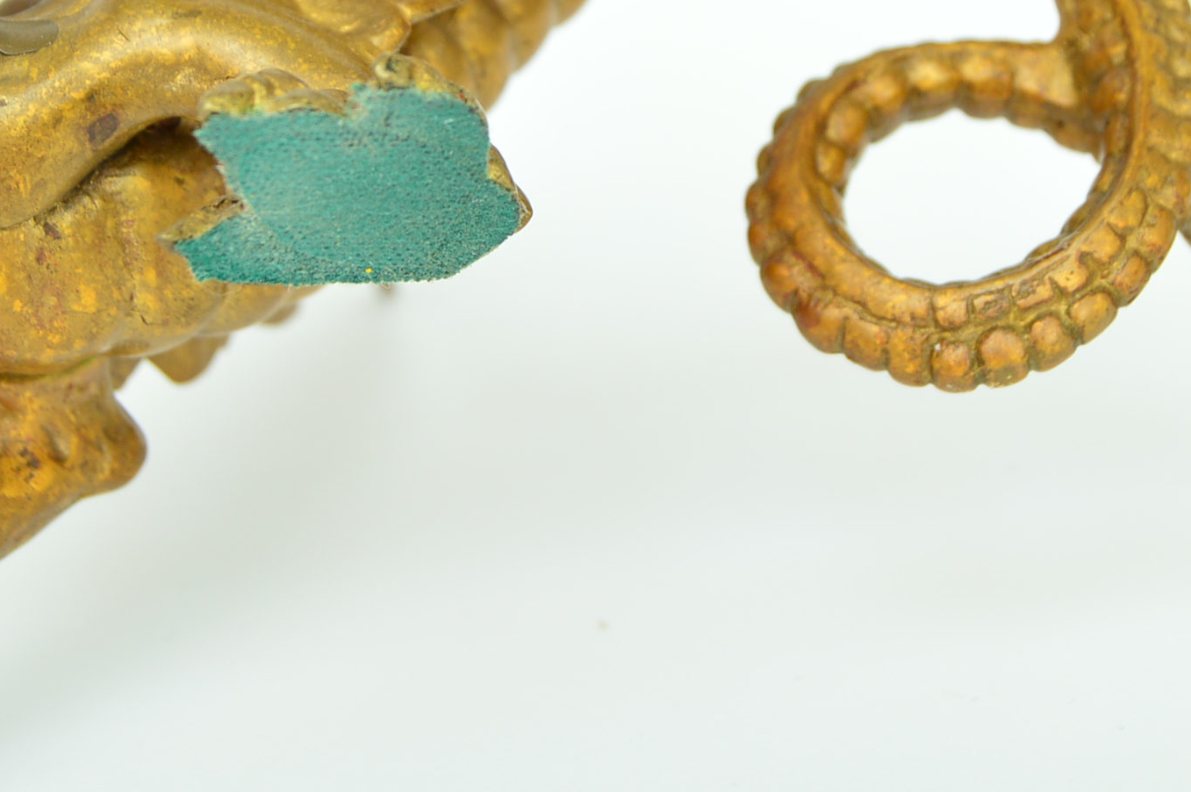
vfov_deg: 13.2
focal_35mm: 103
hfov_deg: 19.8
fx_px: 3408
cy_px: 173
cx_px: 623
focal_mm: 31
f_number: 5.6
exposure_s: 1/200
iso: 200
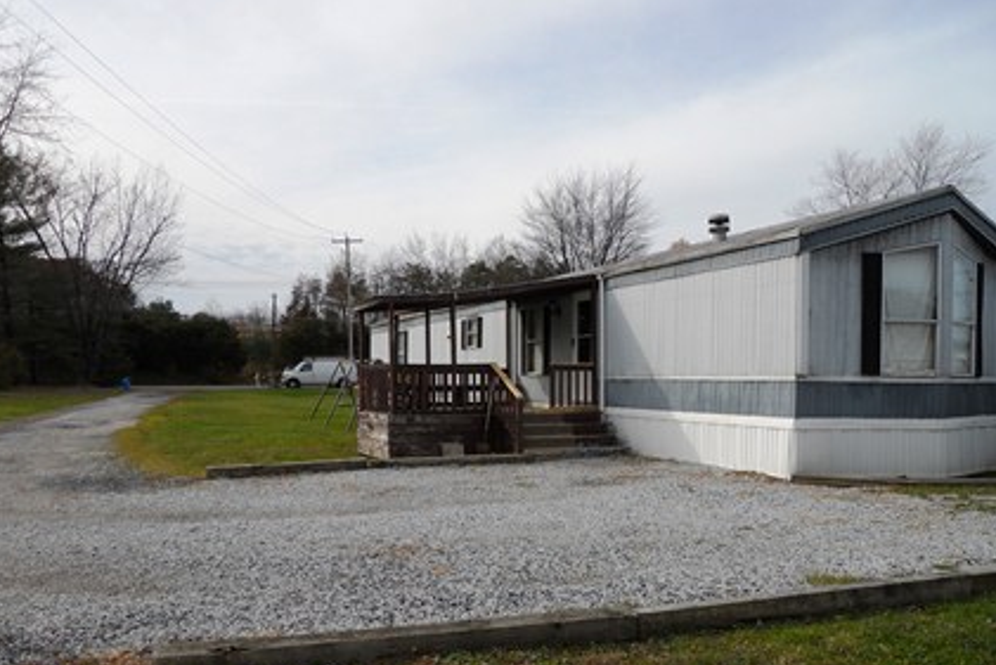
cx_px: 509
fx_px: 858
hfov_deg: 60.3
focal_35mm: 31
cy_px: 376
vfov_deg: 42.3
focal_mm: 5
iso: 80
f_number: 5.4
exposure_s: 1/320
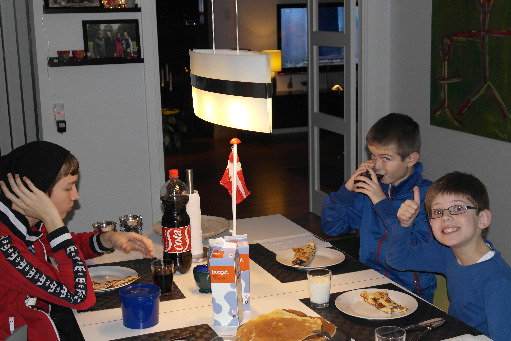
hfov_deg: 37.5
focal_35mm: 53
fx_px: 752
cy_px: 170
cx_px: 256
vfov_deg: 25.5
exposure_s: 1/60
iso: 400
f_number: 4.5
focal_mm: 35
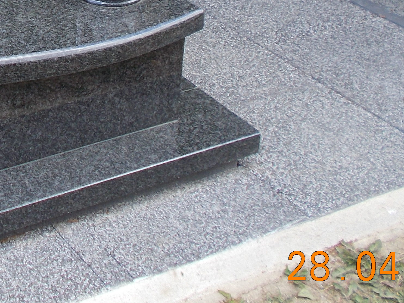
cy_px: -92
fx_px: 1086
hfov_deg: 20.1
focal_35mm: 93
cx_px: -48
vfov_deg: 15.2
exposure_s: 1/125
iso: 80
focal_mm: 5.3
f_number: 3.4
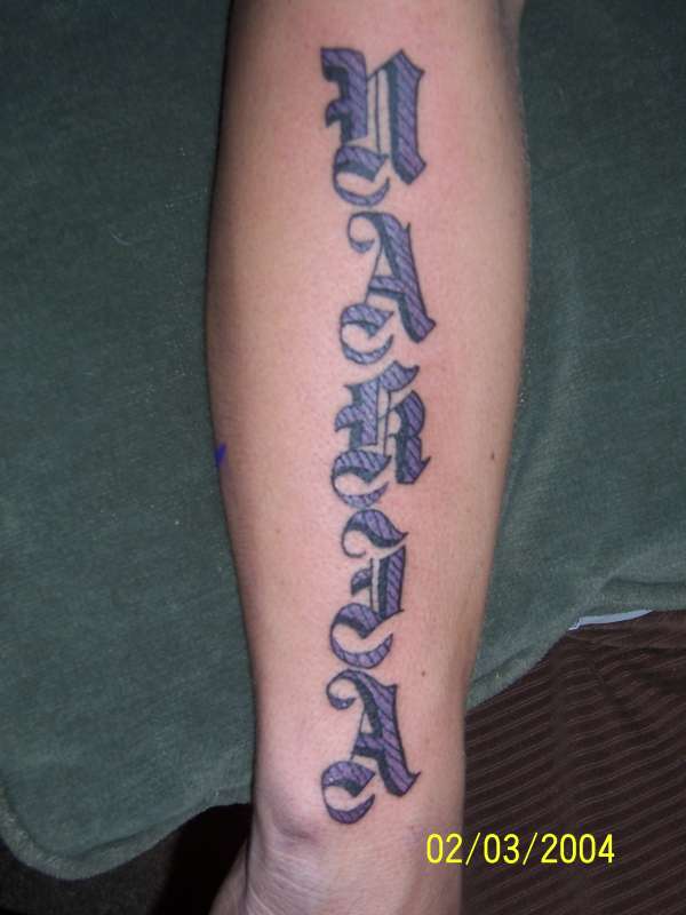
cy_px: 458
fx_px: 1427
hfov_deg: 27.0
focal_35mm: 54
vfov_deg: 35.5
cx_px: 343
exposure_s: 1/60
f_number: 3.6
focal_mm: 9
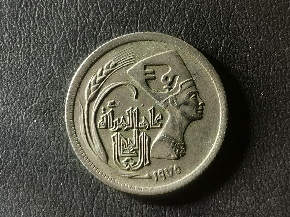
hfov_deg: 23.0
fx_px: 712
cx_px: 145
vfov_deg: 17.4
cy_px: 108
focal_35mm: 85
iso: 50
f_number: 1.8
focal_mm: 4.75
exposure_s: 1/239
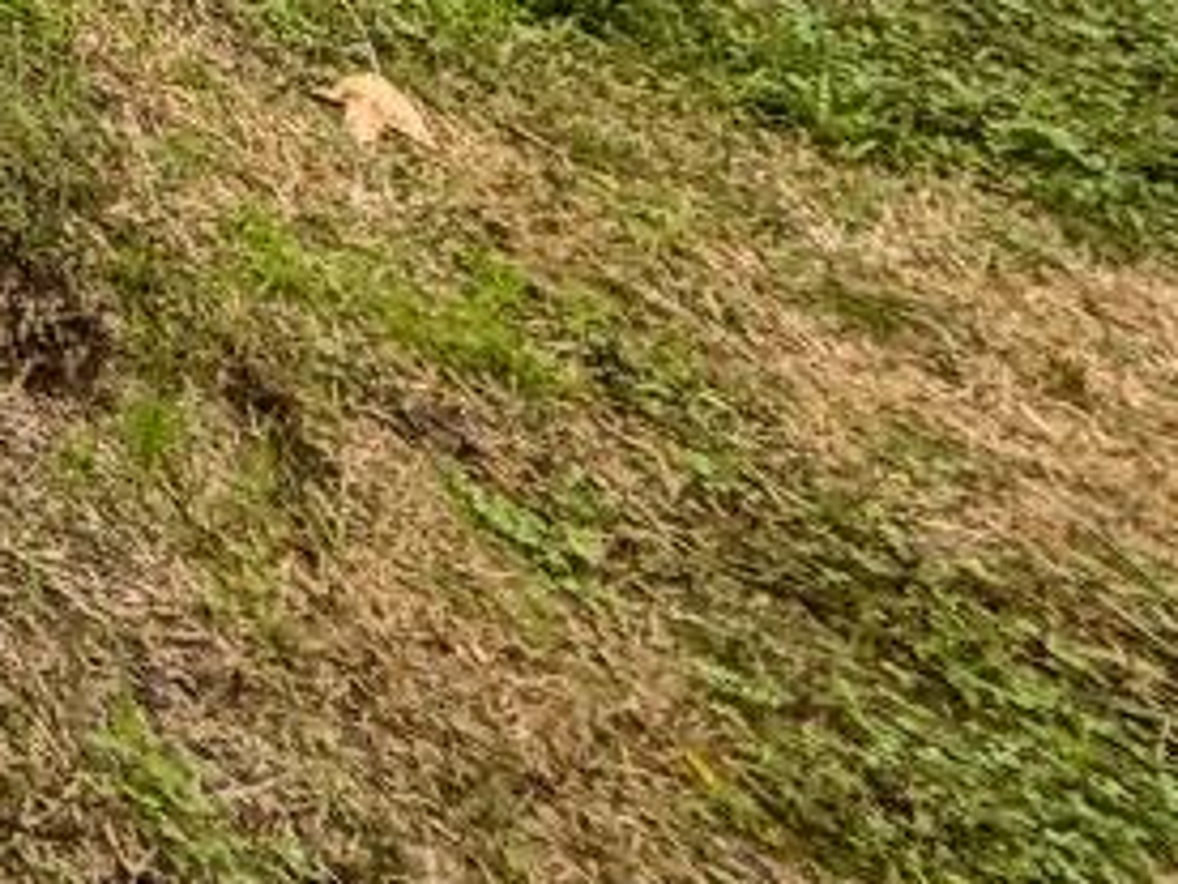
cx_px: -1827
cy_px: -1450
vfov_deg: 12.8
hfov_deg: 14.0
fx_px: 2586
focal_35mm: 76
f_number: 2.2
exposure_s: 1/149
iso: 40
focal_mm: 2.22
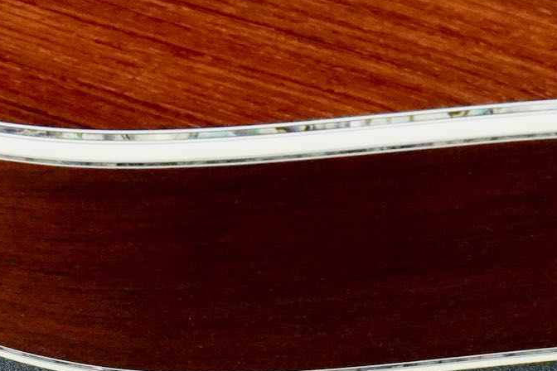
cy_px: -282
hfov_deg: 8.6
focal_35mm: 234
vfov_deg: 5.8
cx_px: 795
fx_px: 3624
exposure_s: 1/60
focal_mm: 35
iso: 6400
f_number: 11
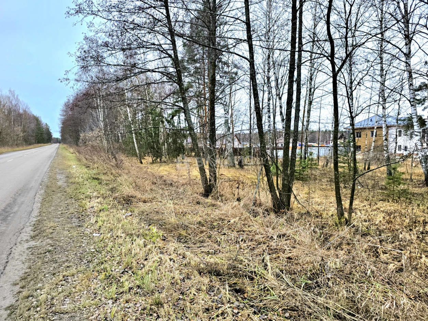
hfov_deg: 73.9
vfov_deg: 58.9
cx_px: 214
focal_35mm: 23
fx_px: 284
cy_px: 160
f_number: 1.7
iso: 160
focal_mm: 6.3
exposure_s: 1/182
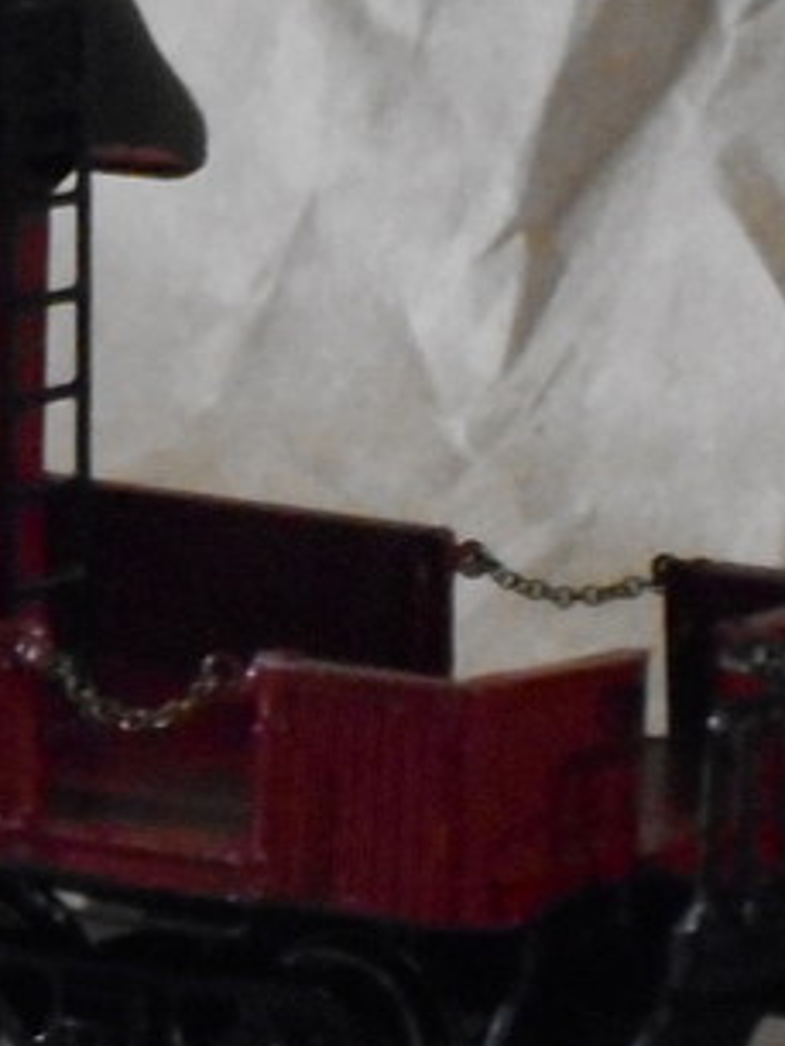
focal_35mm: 428
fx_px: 12932
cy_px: 573
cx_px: -802
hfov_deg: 3.4
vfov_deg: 4.6
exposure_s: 1/2
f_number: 5.8
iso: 800
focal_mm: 18.2
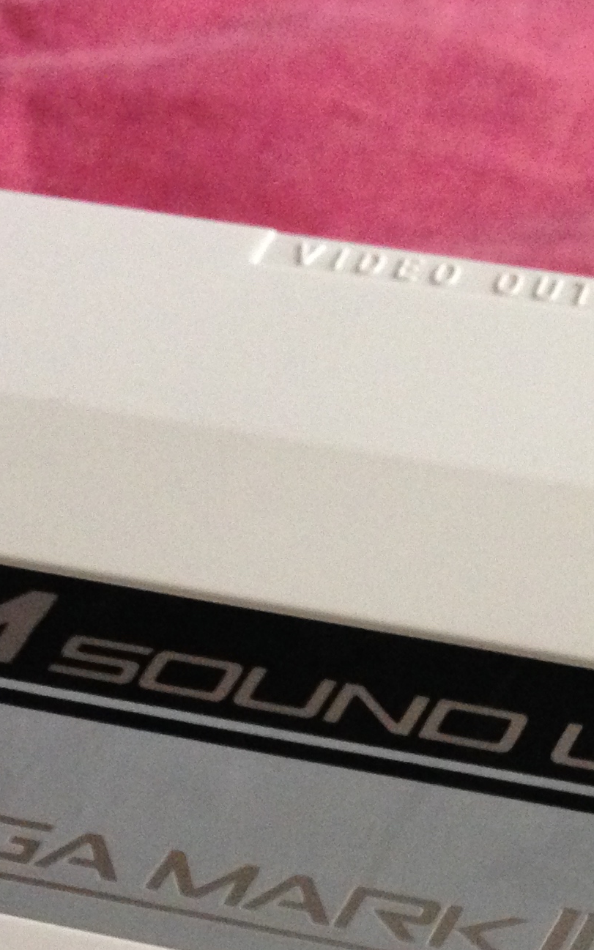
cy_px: 869
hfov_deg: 14.7
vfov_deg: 22.9
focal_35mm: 88
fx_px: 2279
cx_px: 496
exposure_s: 1/20
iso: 250
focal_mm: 4.12
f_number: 2.4
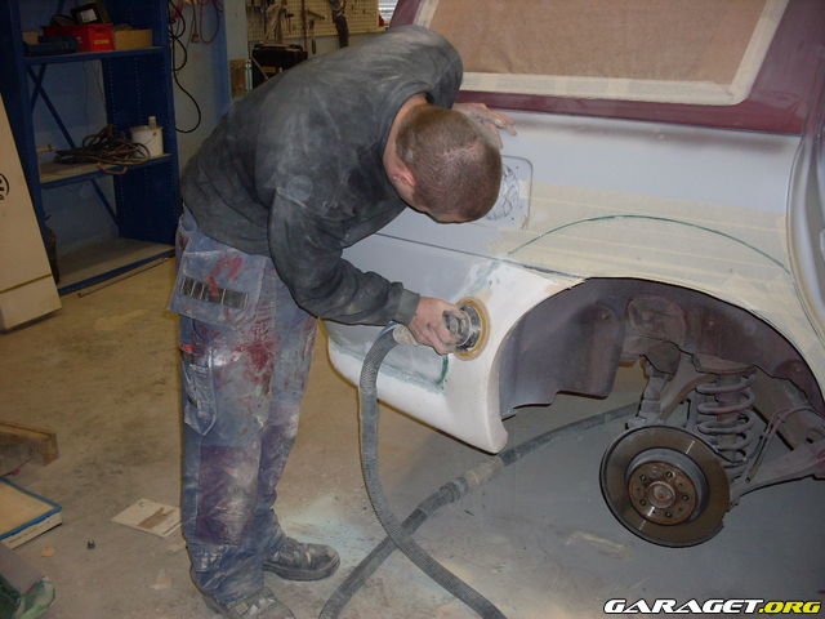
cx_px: 412
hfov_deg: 49.0
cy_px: 310
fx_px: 906
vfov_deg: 37.7
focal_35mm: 38
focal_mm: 6.3
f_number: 2.8
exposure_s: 1/45
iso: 100
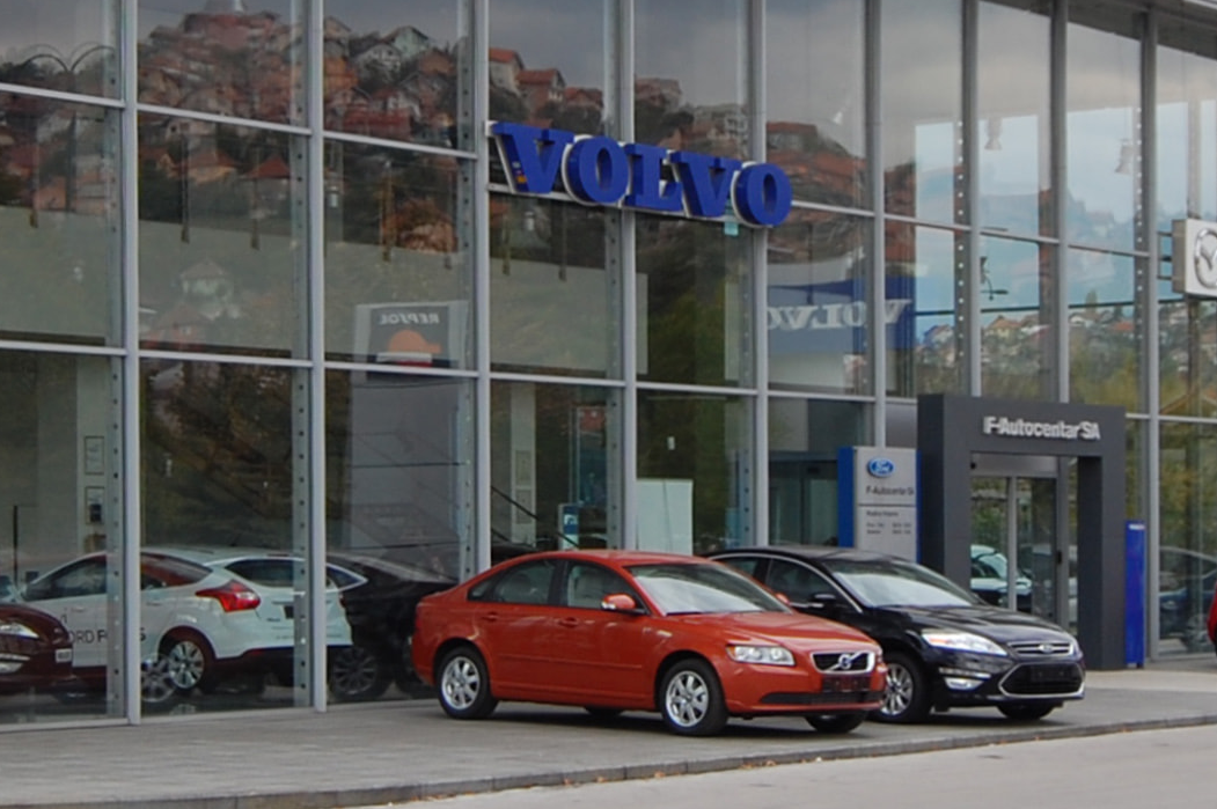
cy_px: 135
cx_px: 577
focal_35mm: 103
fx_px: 3479
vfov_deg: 13.2
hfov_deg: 19.8
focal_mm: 24
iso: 200
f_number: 4.5
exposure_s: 1/400
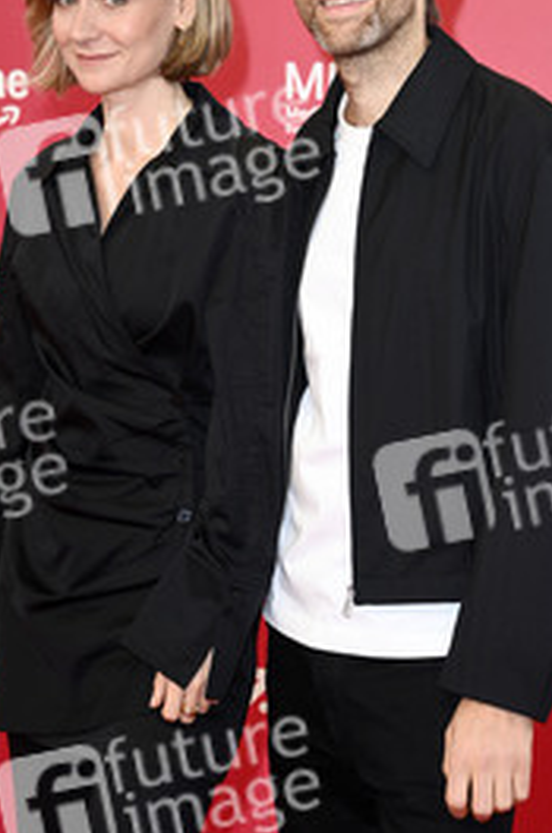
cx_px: 249
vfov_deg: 15.9
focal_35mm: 129
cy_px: 319
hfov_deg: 10.6
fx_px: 2979
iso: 500
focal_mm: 85
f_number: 5.6
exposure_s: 1/250
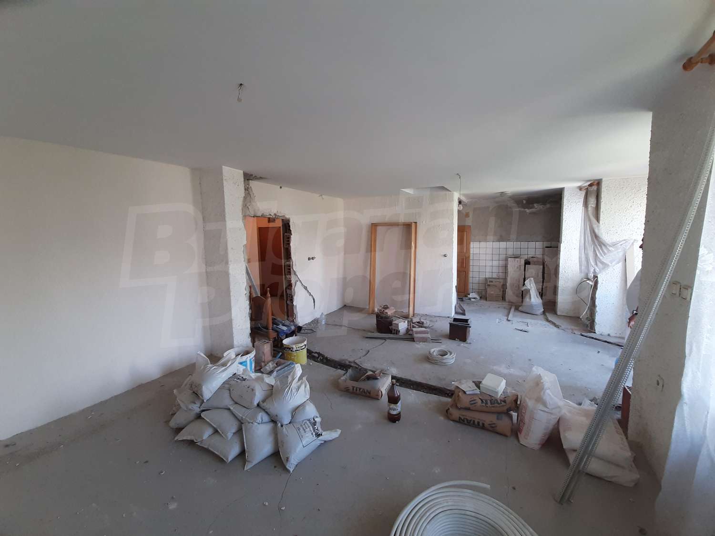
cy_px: 268
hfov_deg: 106.2
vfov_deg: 89.9
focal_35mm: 13
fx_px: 269
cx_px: 358
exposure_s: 1/50
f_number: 2.2
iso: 100
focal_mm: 1.42
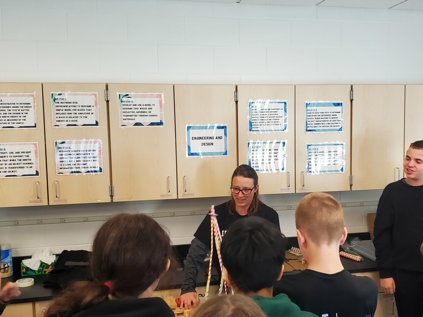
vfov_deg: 37.6
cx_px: 240
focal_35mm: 38
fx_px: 464
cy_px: 180
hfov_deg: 48.9
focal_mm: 4.3
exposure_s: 1/60
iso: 250
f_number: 1.5
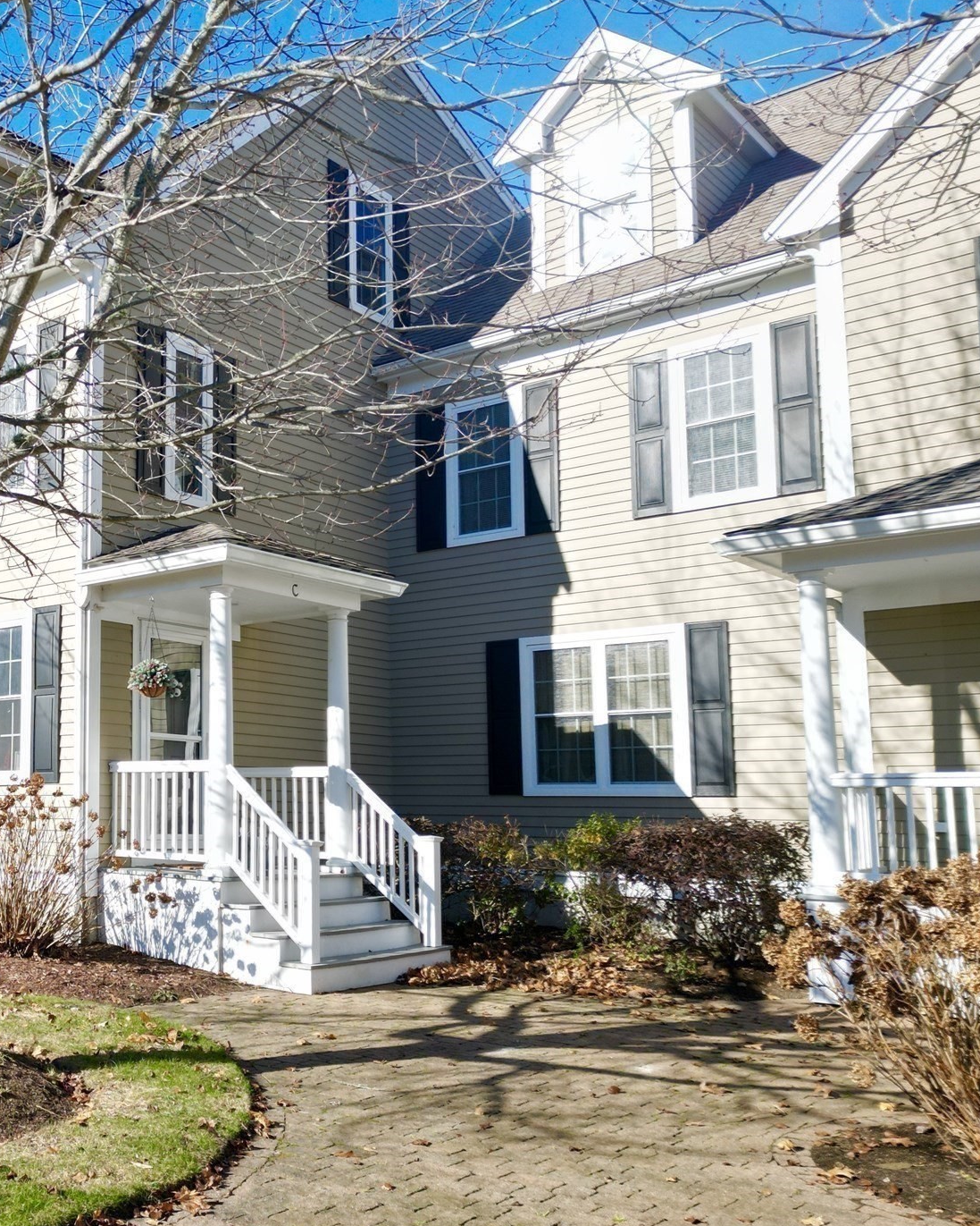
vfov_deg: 51.5
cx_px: 75
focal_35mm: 35
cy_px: 663
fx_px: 1269
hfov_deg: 38.9
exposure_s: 1/2500
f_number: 1.7
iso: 200
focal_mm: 6.72
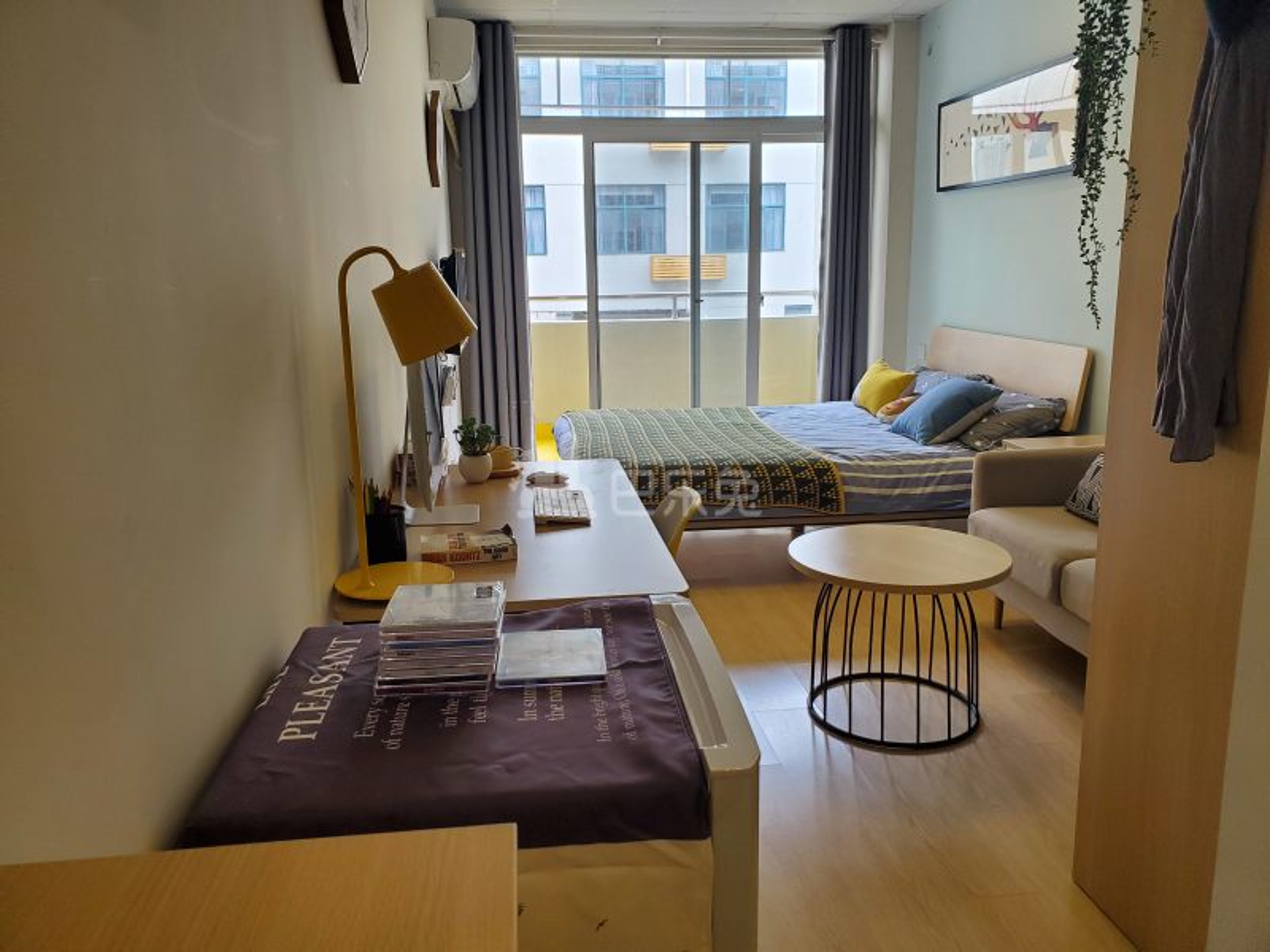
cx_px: 635
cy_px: 476
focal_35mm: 26
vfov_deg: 53.1
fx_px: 954
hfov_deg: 67.3
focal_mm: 4.3
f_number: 2.4
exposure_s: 1/71
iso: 100
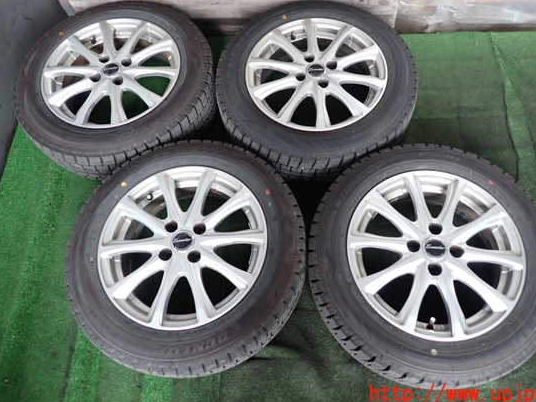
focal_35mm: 28
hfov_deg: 63.3
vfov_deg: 49.7
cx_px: 295
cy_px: 182
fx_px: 434
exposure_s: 1/30
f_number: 2
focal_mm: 4.5
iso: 320
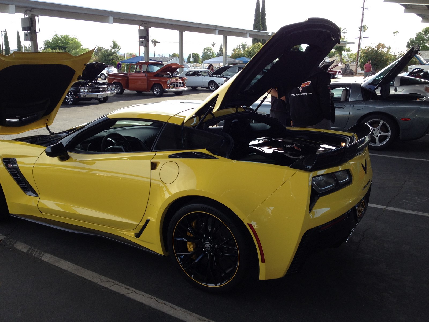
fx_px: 434
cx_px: 214
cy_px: 161
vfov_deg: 40.7
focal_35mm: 35
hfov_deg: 52.6
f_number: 2.4
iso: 50
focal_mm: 4.28
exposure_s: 1/319
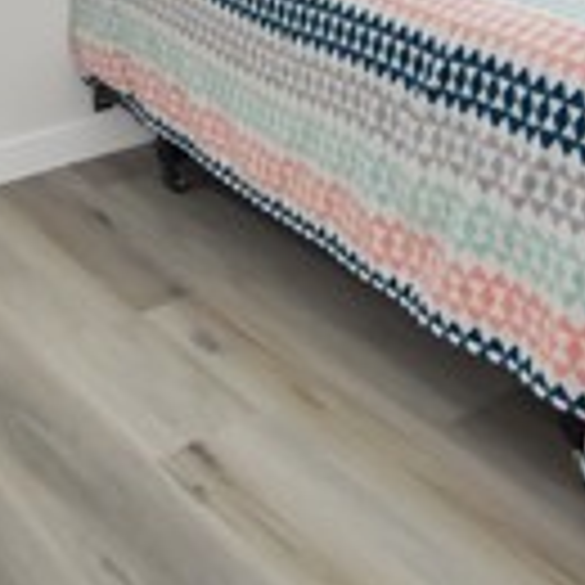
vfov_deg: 22.1
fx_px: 1205
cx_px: 477
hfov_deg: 26.7
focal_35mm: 63
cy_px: -317
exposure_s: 1/60
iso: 450
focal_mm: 10
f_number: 4
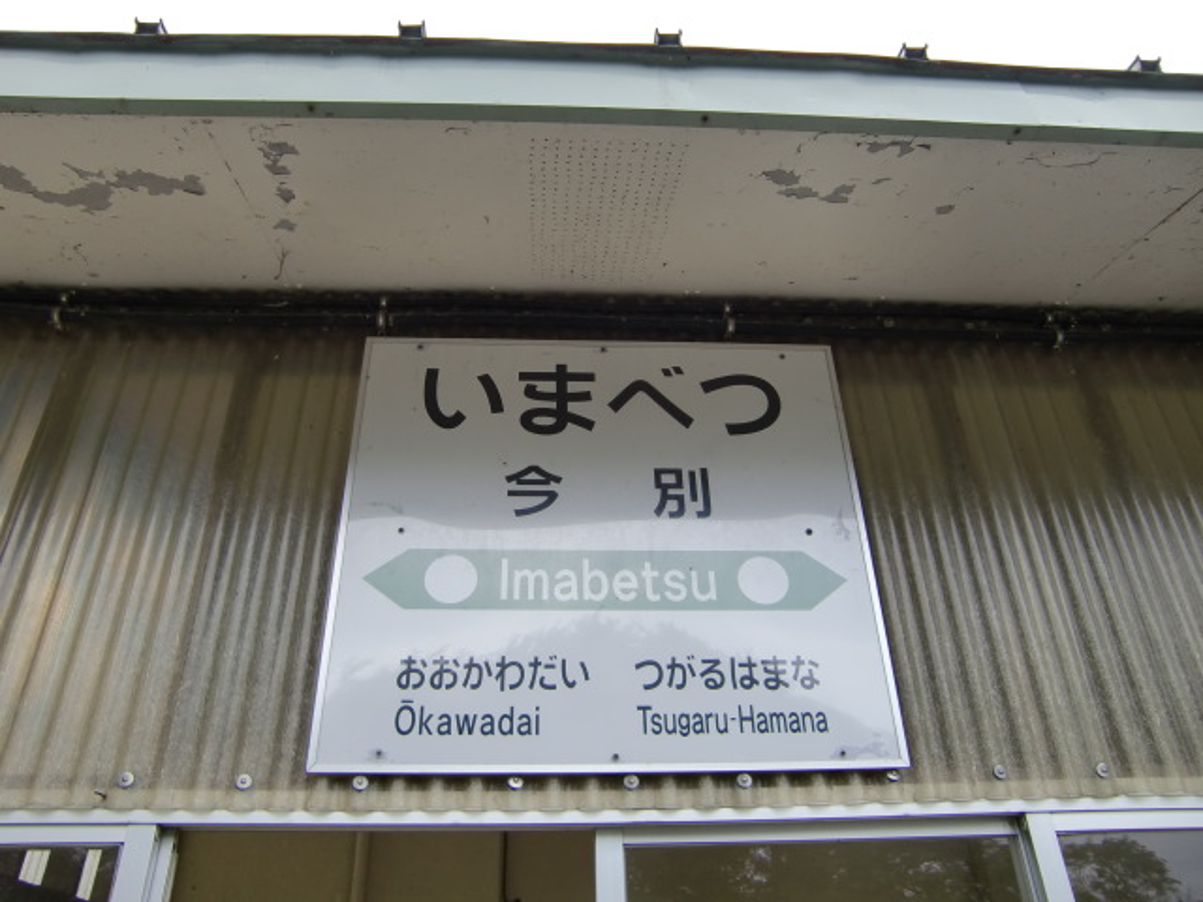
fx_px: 973
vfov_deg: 49.7
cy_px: 451
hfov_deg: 63.4
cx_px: 602
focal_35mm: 28
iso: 64
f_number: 2.6
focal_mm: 4.9
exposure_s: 1/500
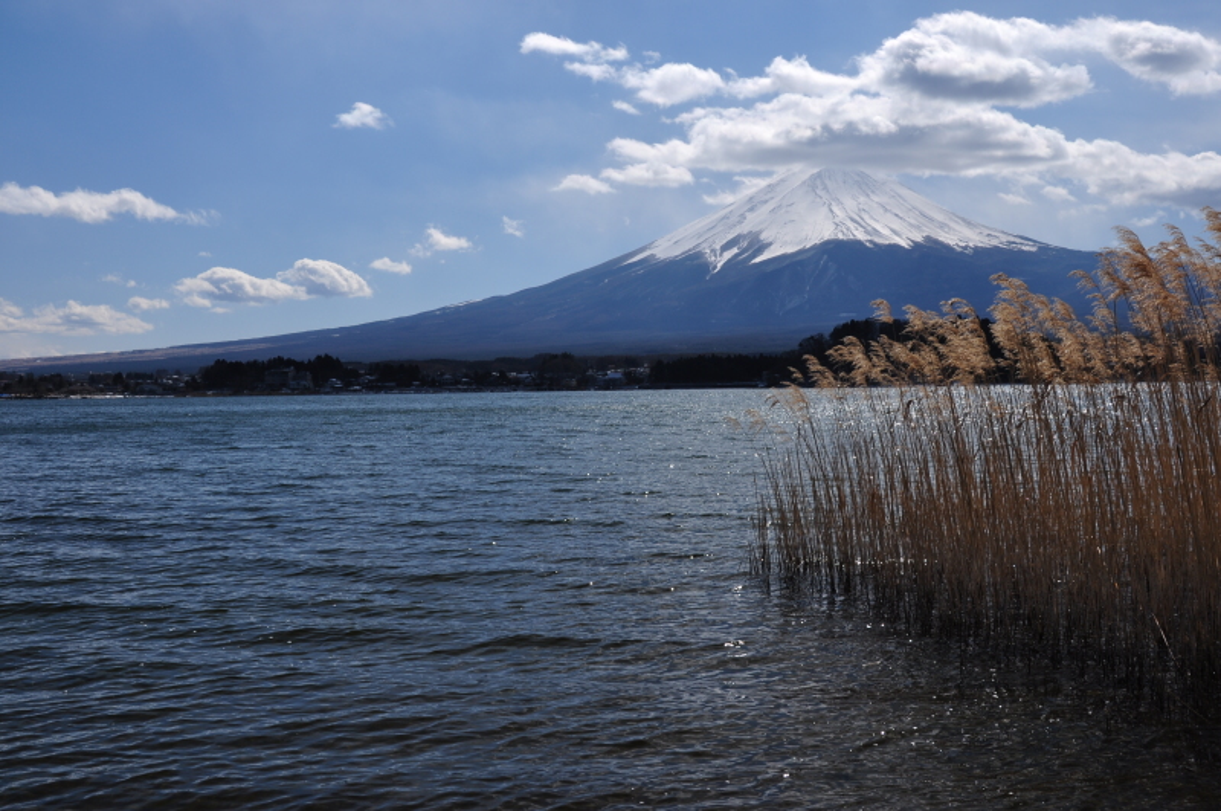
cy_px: 406
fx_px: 1321
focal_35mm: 39
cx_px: 610
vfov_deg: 34.1
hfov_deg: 49.6
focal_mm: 26
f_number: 11
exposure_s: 1/160
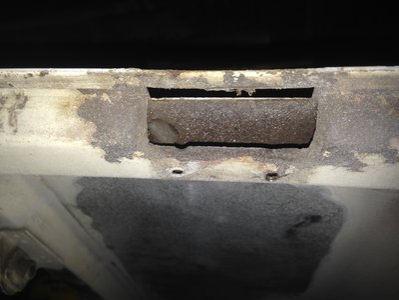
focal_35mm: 33
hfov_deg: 55.4
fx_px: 380
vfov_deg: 42.9
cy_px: 150
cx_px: 200
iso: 50
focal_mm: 4.12
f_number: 2.4
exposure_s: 1/72
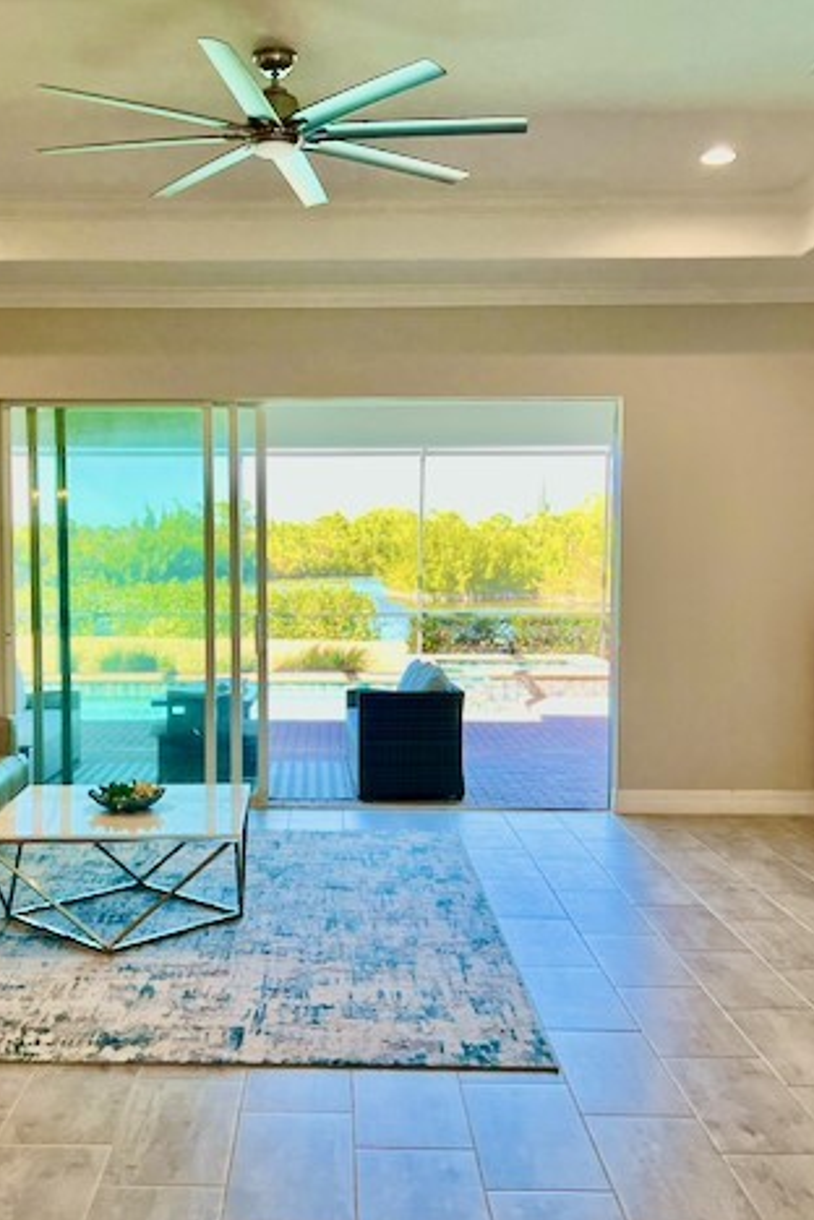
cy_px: 620
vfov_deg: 51.9
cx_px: 292
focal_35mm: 37
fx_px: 1255
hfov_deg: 35.7
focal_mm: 5.7
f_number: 1.5
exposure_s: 1/120
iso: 40
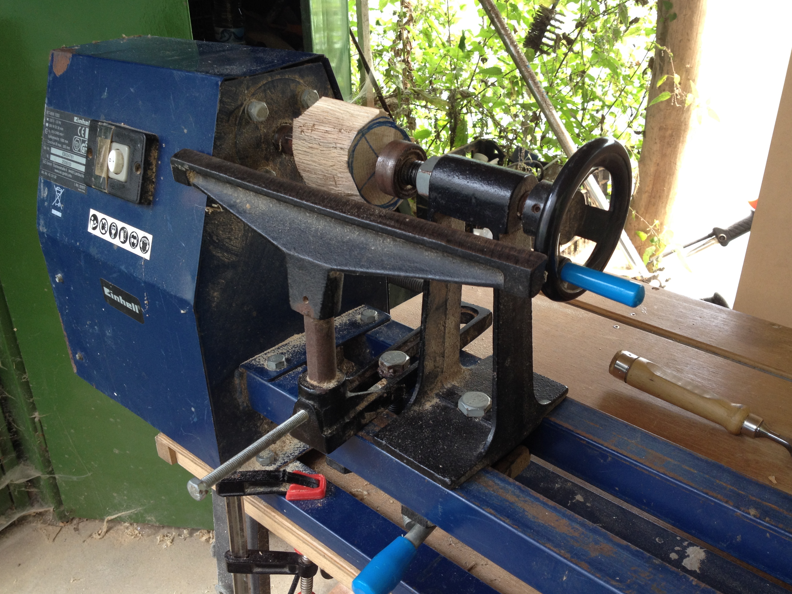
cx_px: 398
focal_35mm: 36
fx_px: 824
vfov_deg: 39.7
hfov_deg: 51.4
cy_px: 301
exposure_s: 1/30
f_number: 2.4
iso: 50
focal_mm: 4.28
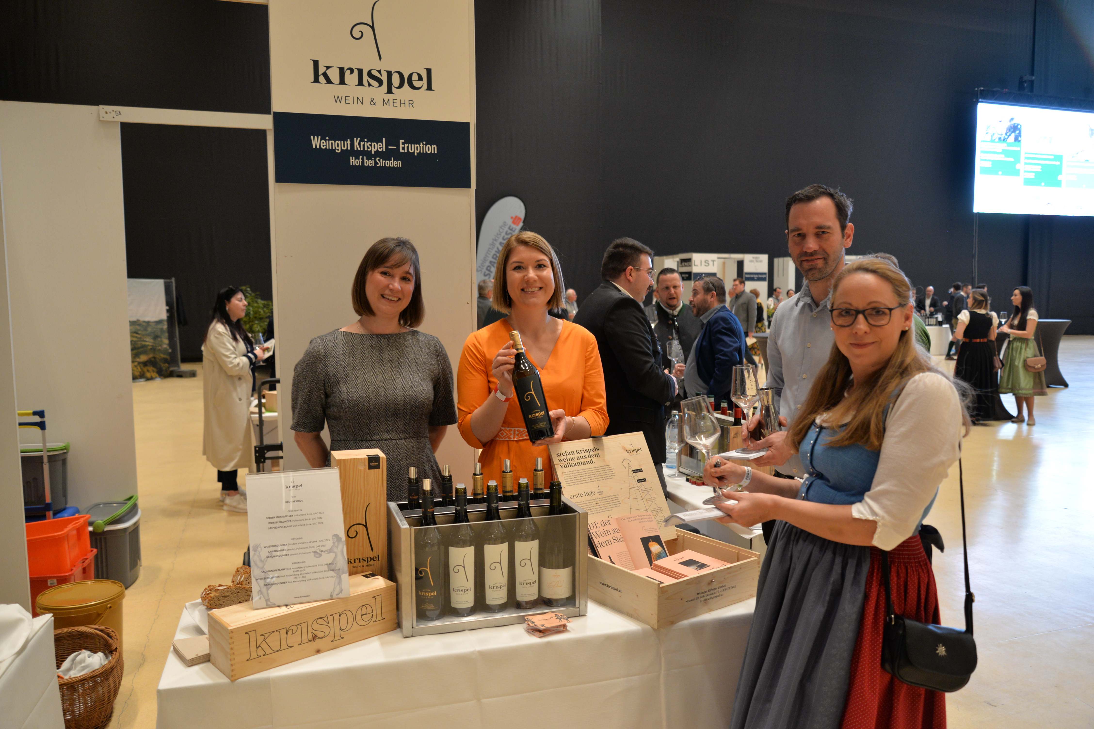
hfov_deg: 65.5
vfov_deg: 46.4
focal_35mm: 28
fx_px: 851
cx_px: 547
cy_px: 364
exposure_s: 1/40
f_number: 3.8
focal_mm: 28
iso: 800
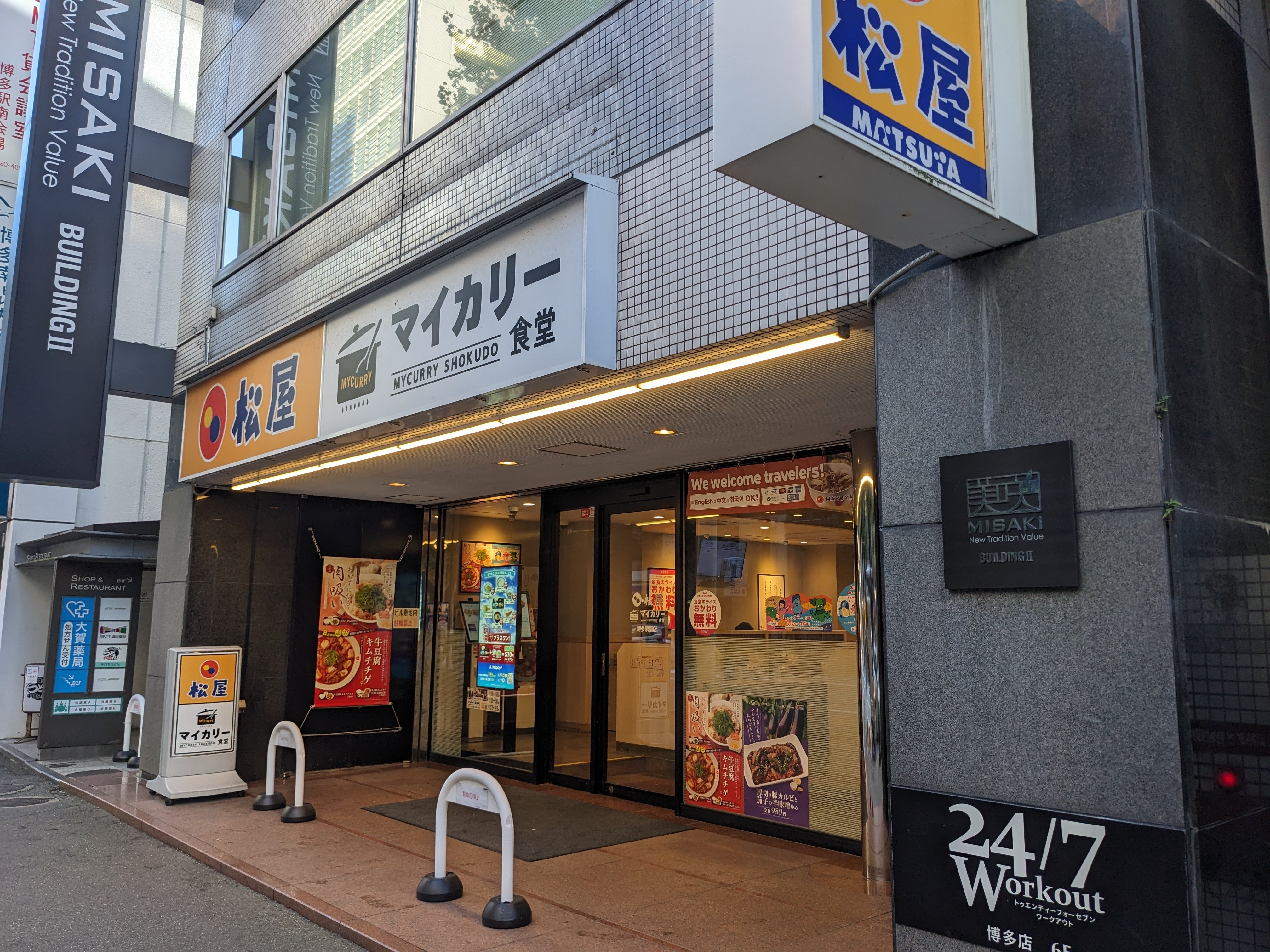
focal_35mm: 27
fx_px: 991
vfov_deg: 51.4
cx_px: 635
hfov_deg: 65.3
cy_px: 476
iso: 48
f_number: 1.73
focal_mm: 4.38
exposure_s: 1/194
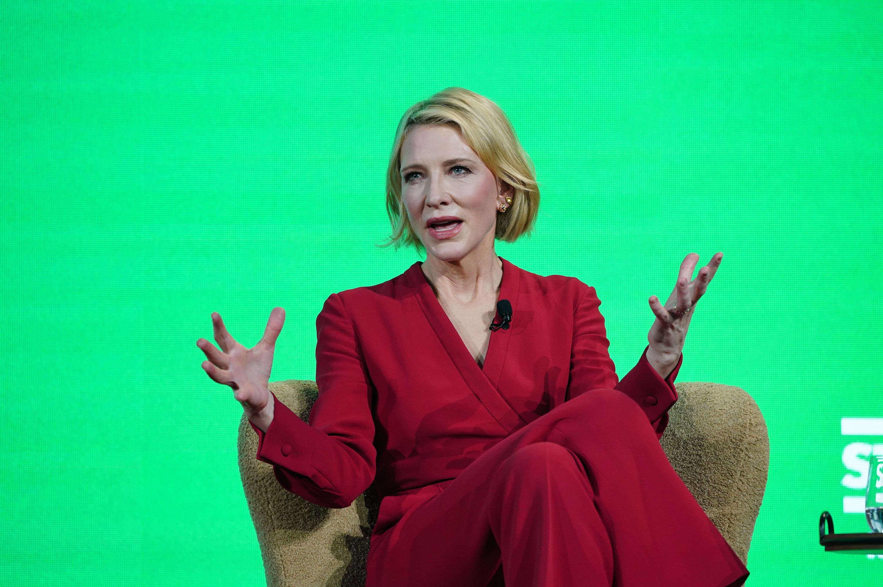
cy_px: 294
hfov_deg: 11.4
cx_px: 442
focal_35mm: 181
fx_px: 4436
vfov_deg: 7.6
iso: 2500
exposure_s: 1/250
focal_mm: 181
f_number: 5.6
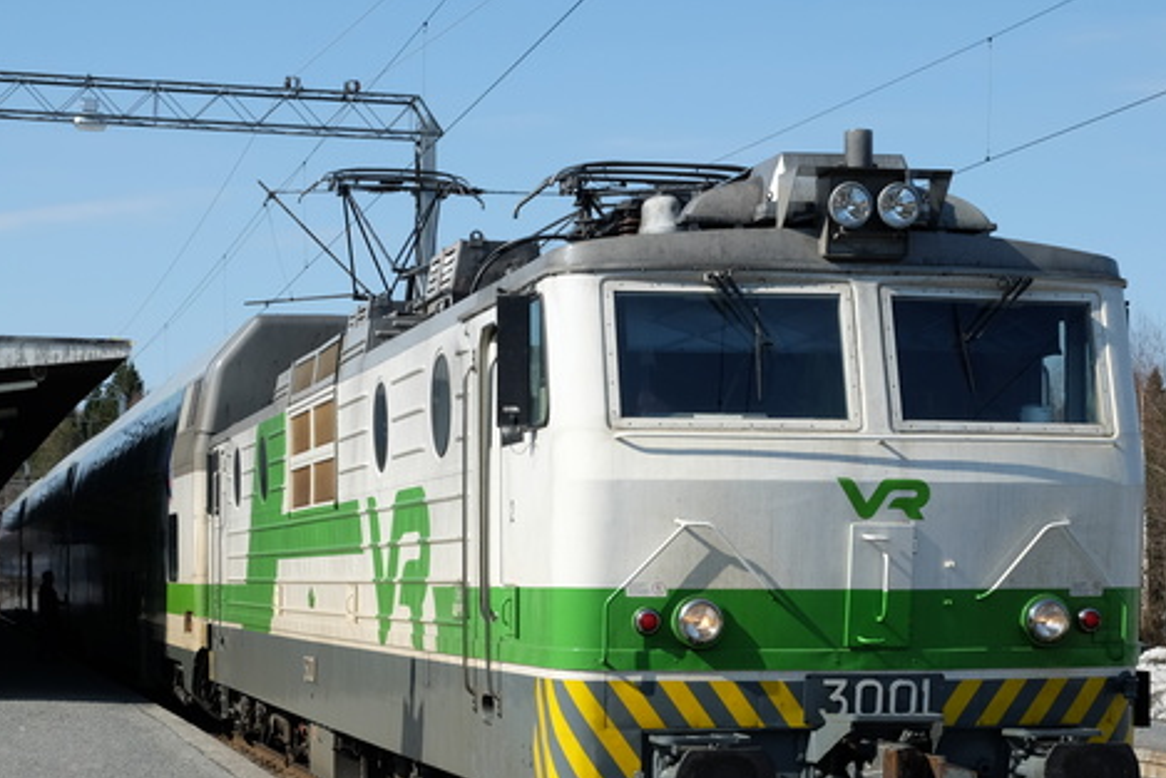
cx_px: 435
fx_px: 2462
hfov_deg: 26.6
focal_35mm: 76
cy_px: 592
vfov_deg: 17.8
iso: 200
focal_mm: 30.2
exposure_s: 1/450
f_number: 8
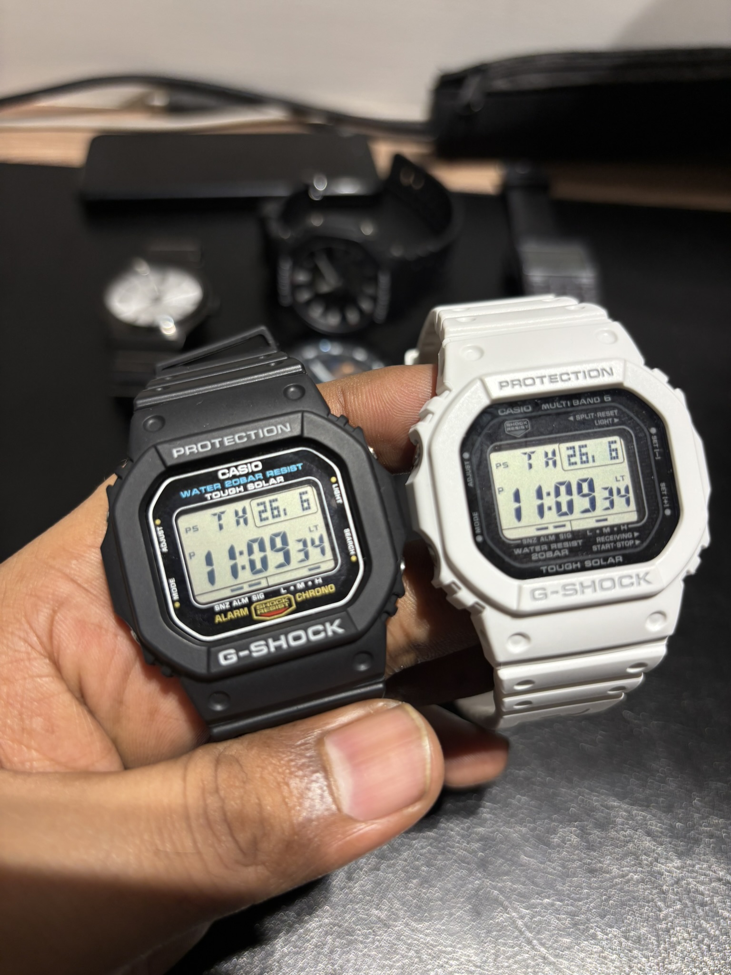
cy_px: 488
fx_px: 732
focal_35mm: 26
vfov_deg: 67.3
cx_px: 366
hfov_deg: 53.1
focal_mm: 5.96
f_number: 1.6
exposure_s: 1/100
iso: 64
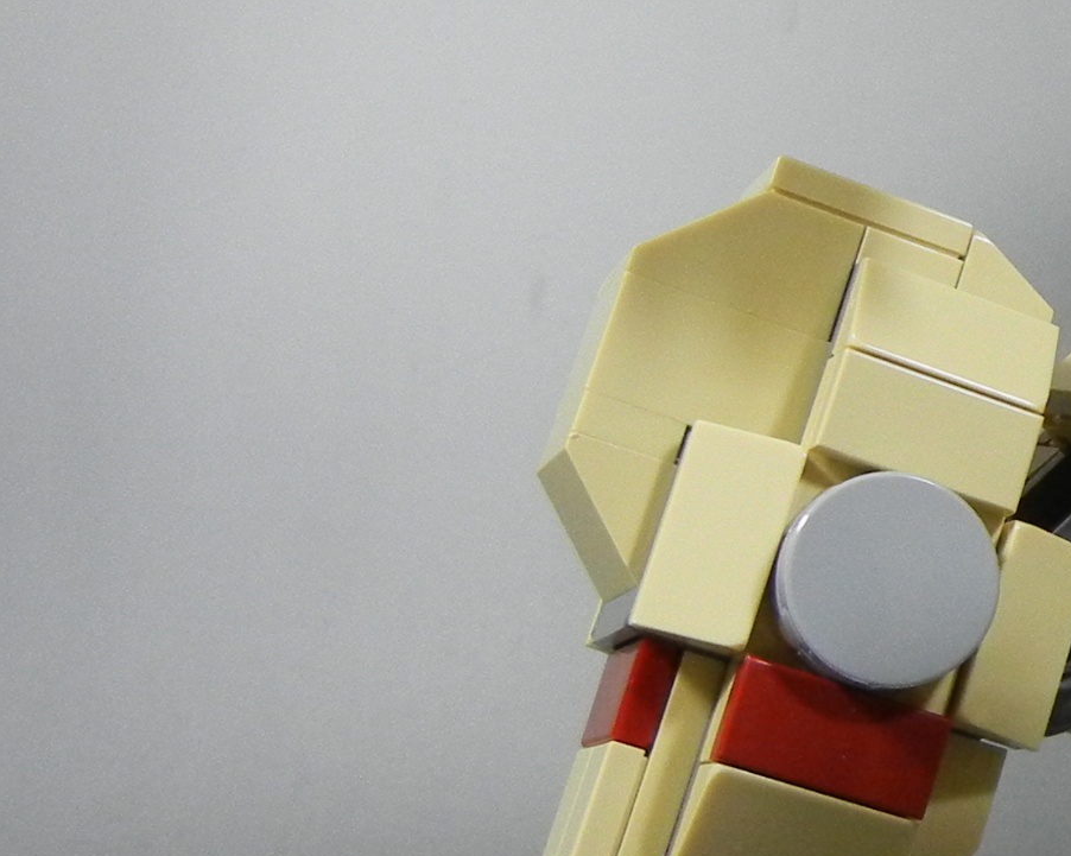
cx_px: 1557
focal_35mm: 106
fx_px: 3359
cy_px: 482
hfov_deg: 16.6
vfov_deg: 14.5
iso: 400
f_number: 3.5
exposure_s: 1/63.2
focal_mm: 5.4
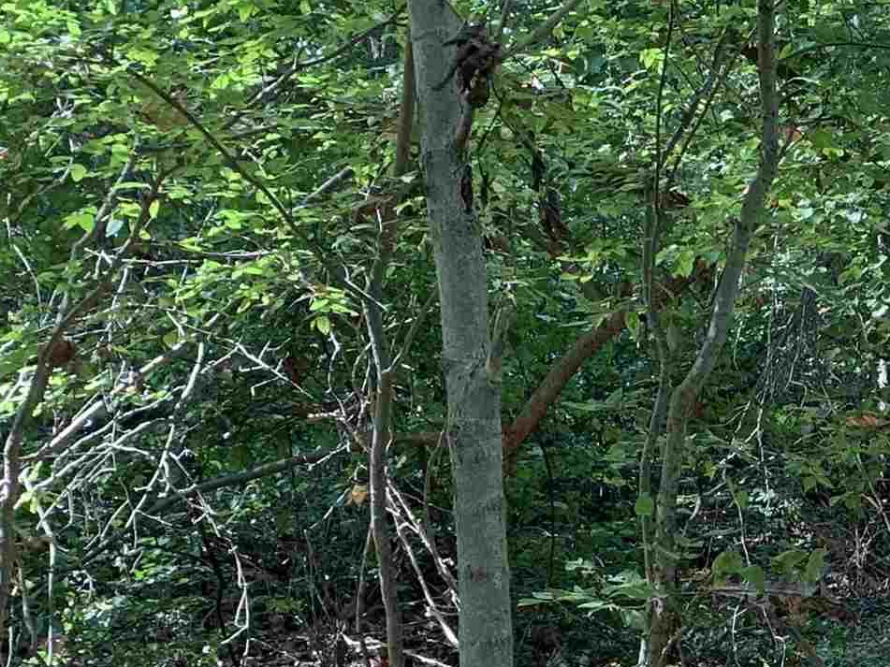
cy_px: 657
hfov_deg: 21.5
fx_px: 2159
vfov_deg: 17.2
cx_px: 1086
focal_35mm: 84
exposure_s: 1/121
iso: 80
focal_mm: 4.25
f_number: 1.8
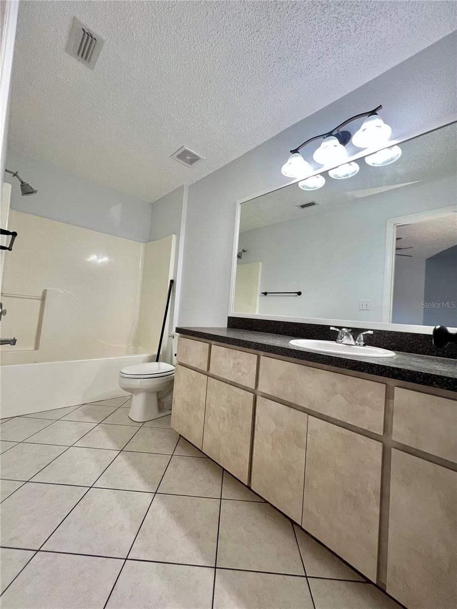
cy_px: 304
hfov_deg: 89.9
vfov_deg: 106.2
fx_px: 229
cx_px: 228
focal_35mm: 13
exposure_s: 1/60
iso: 160
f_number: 1.8
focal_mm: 1.57
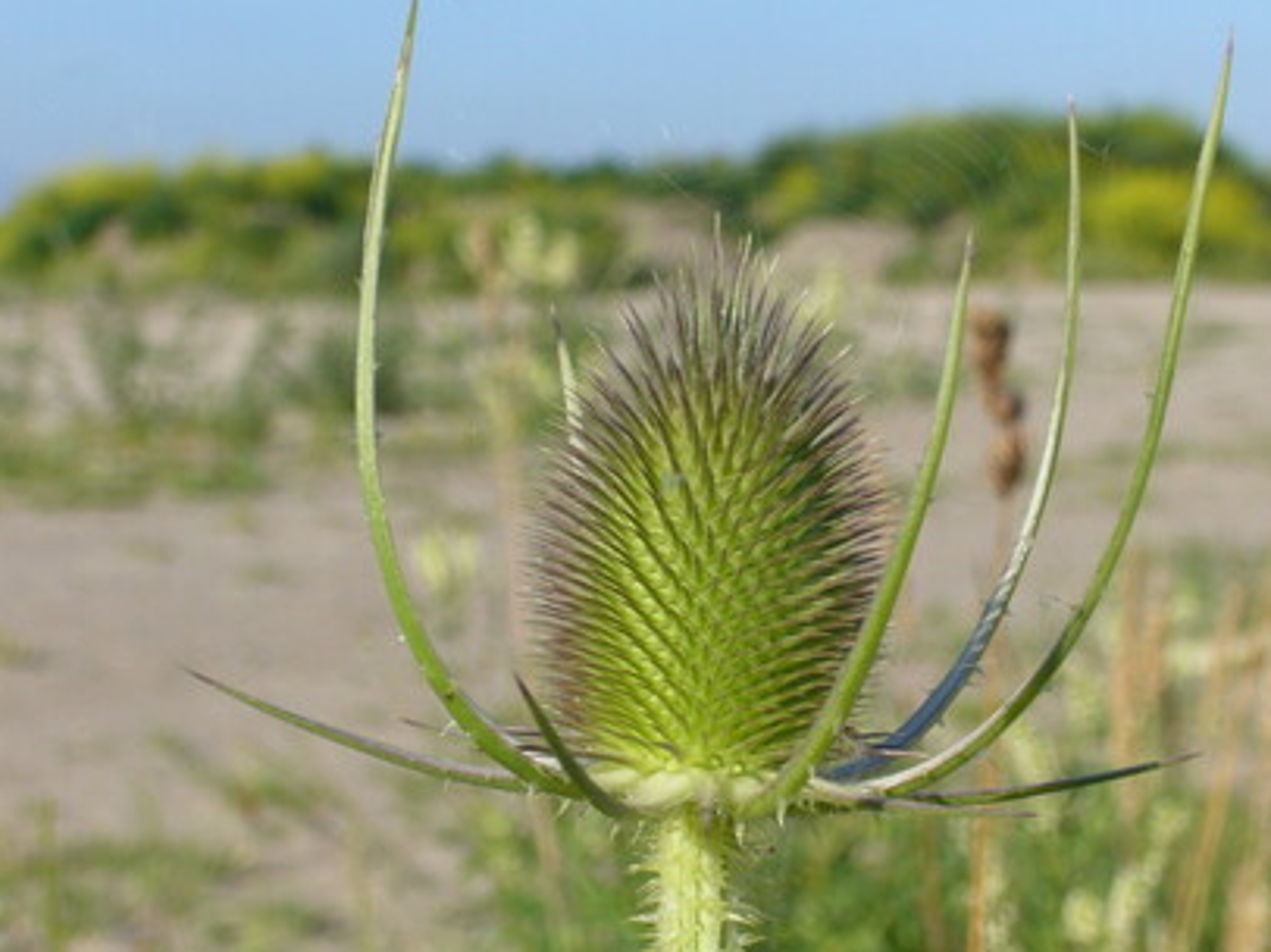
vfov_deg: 13.4
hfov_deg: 17.9
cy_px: 509
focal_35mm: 110
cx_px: 704
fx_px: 4036
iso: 80
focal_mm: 16.1
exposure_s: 1/160
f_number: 9.6
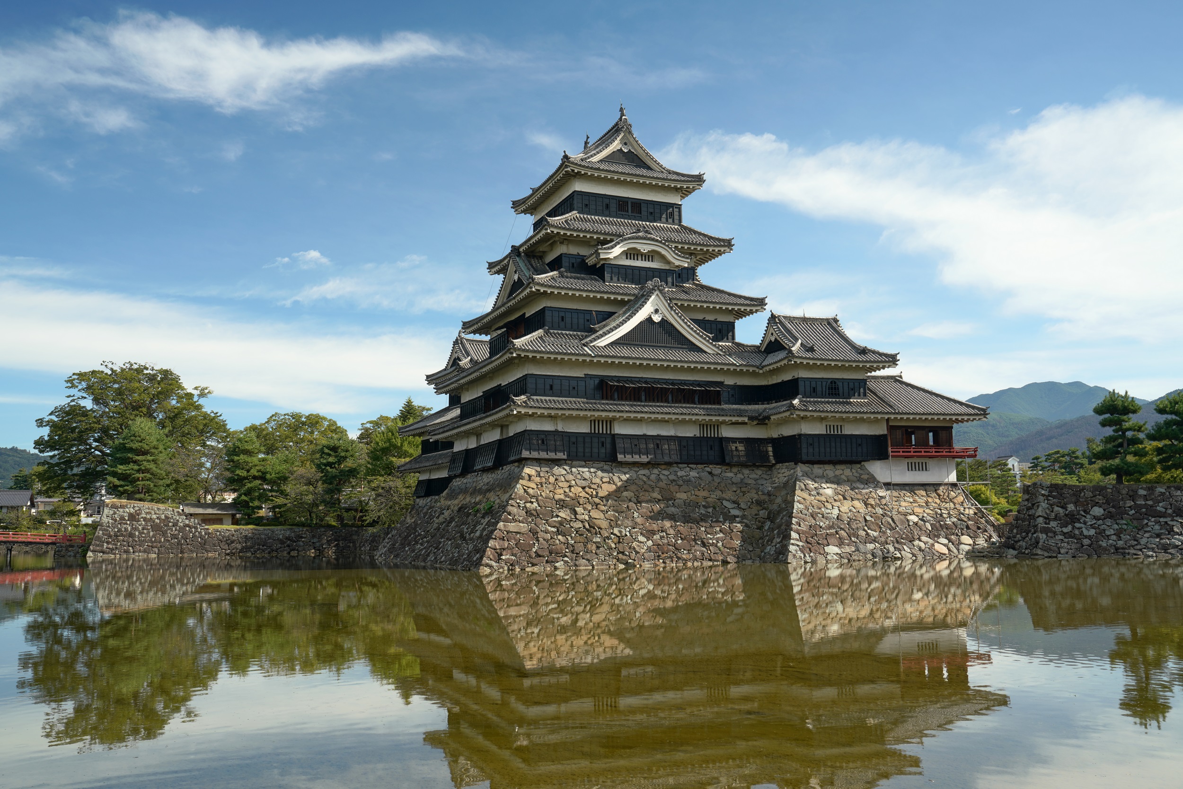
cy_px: 394
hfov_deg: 60.3
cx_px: 592
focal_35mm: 31
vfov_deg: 42.3
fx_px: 1019
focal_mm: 31
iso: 100
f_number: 8
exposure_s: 1/100
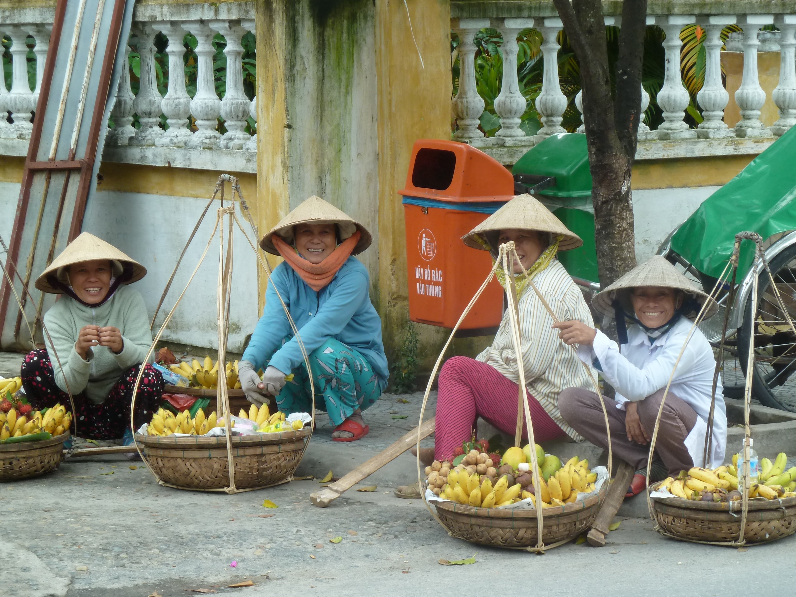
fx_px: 3173
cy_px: 298
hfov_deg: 14.3
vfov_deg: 10.7
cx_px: 399
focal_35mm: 138
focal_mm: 22.5
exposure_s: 1/50
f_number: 4.5
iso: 160
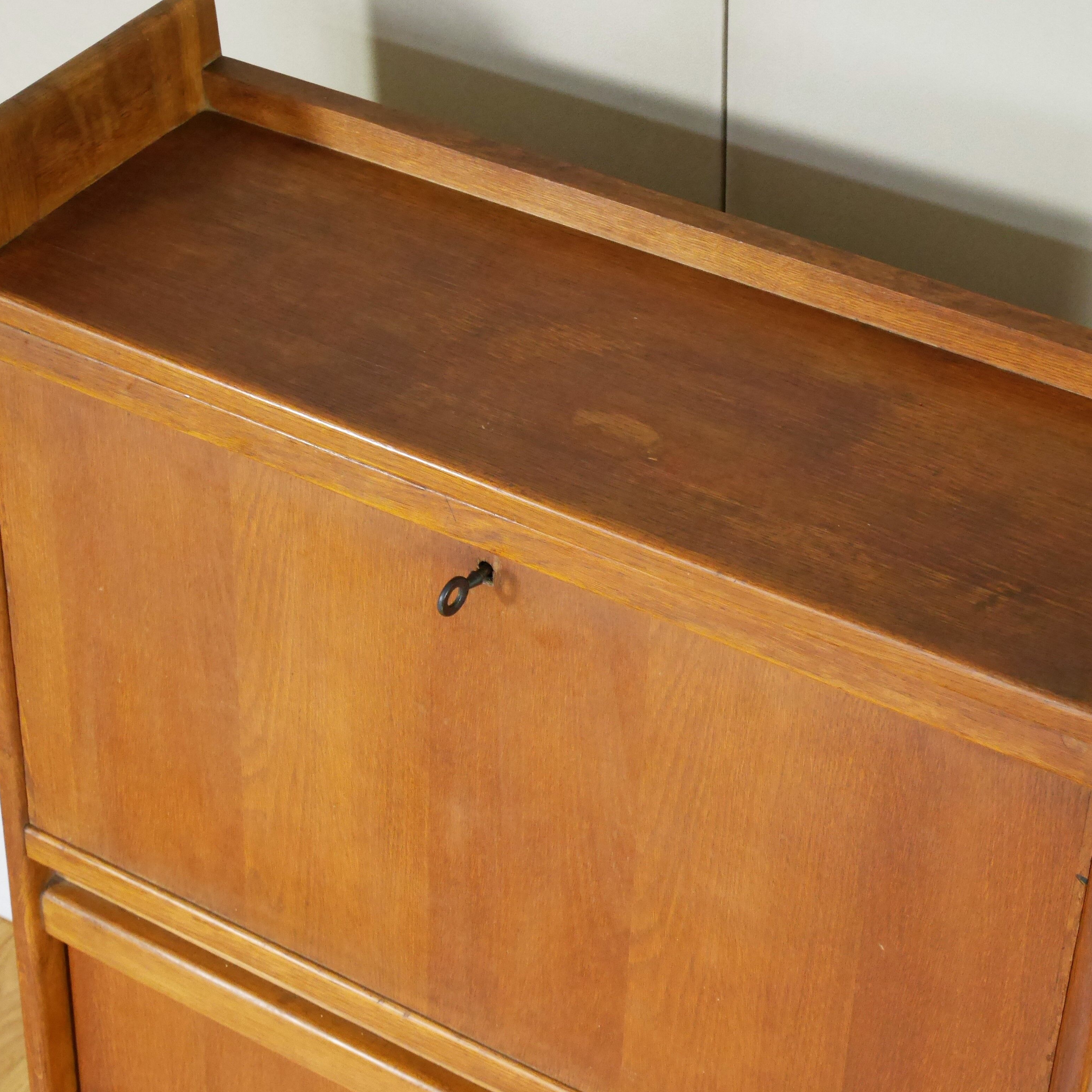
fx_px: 2605
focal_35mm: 73
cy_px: 557
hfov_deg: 23.6
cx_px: 646
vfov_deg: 23.7
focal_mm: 28
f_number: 5.5
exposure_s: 1/60
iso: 2500
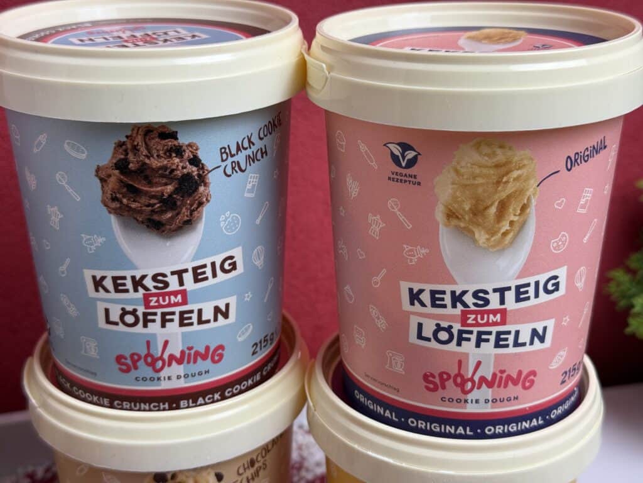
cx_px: 322
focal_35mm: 48
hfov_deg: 39.7
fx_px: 892
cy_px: 242
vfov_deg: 30.3
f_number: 1.78
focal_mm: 6.76
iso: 50
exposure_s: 1/50
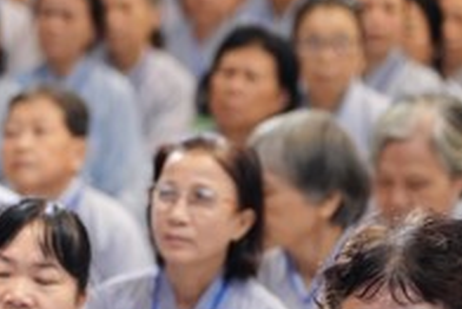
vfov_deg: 4.4
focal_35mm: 311
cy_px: 435
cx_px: -130
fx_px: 3994
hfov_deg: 6.6
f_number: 2.8
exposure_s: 1/100
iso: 2000
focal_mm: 94
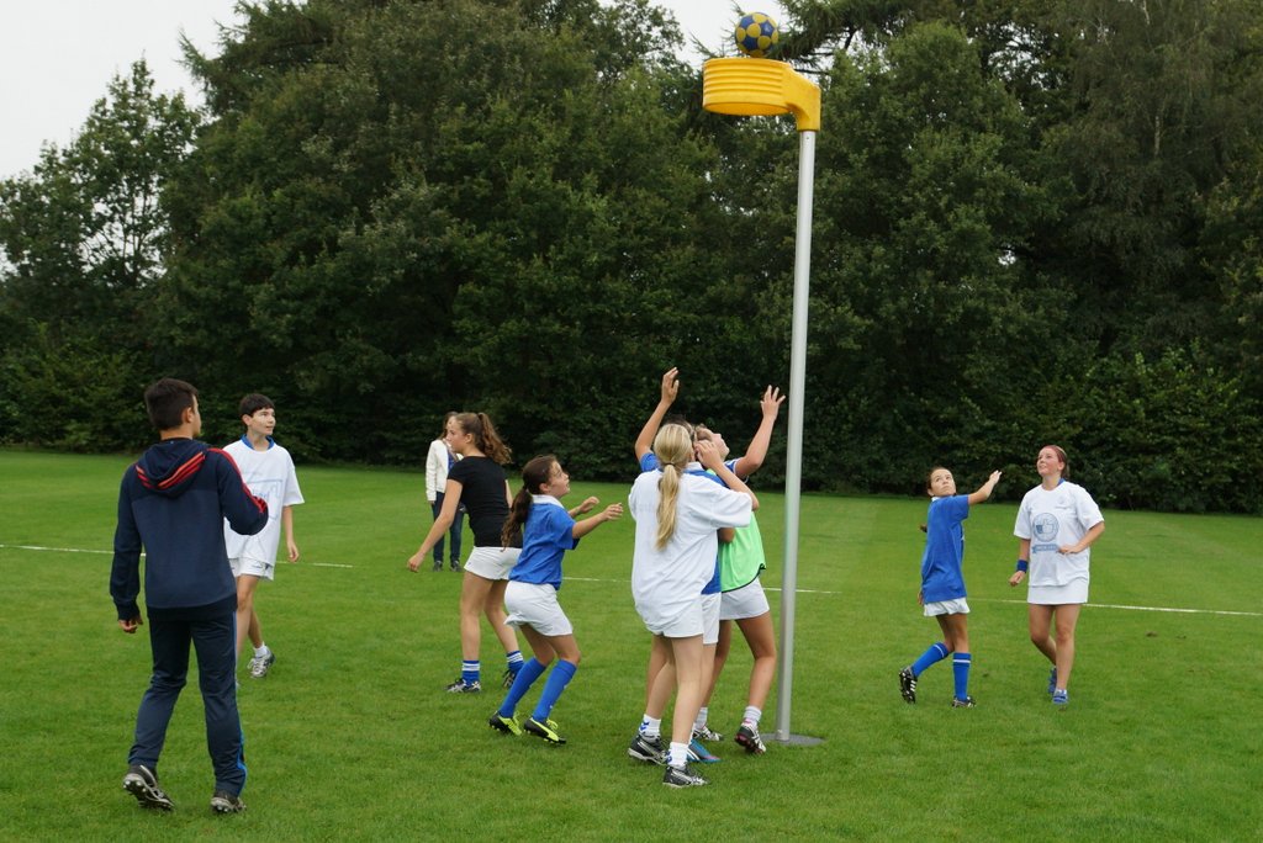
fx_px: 1580
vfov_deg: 29.9
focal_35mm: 45
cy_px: 422
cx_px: 632
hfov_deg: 43.6
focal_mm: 30
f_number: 4
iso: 320
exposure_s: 1/400
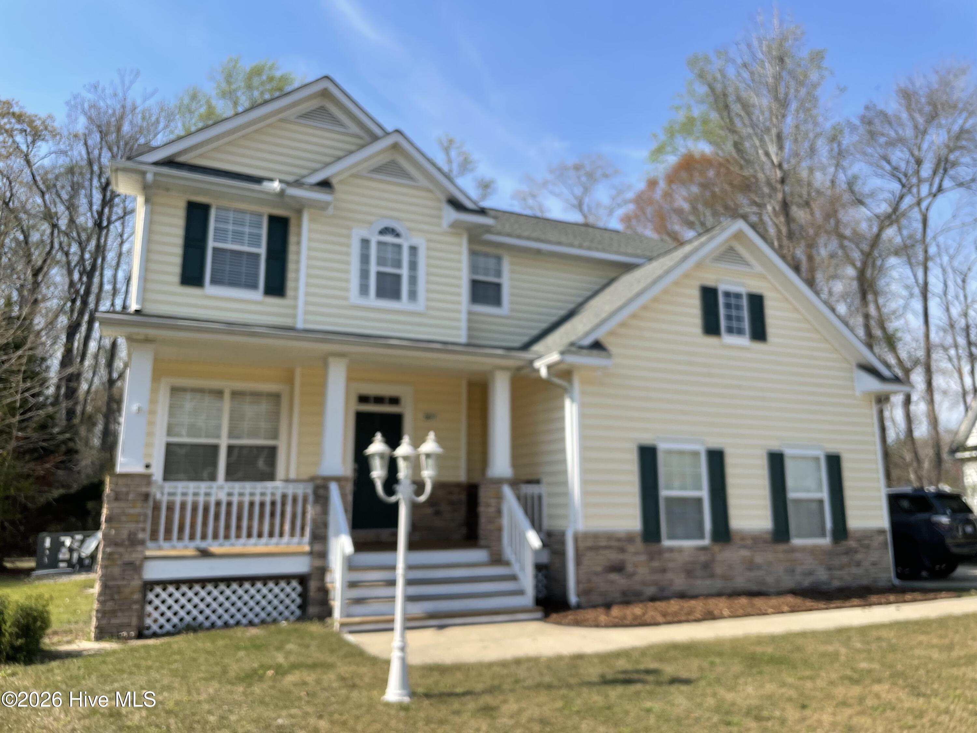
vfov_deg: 53.1
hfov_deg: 67.3
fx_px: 734
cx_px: 488
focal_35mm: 26
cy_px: 366
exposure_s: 1/2681
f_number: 1.6
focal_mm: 4.2
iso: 32
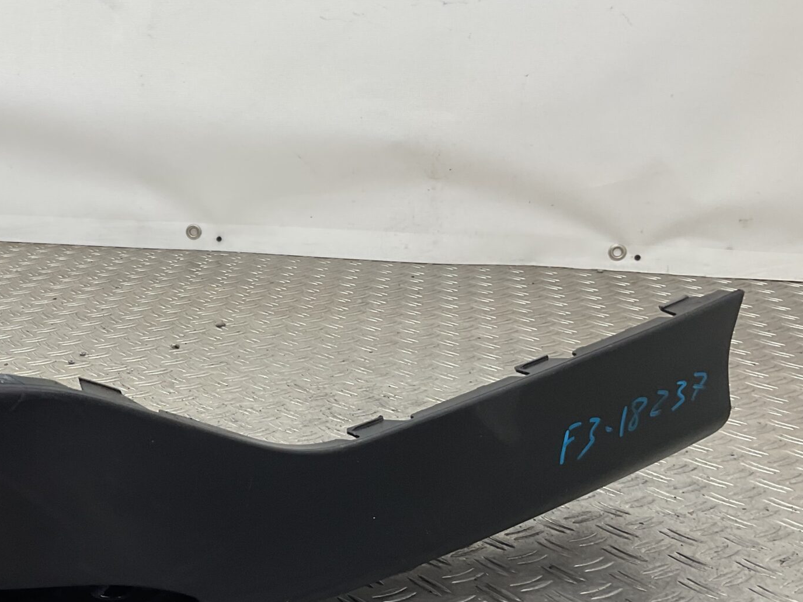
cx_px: 95
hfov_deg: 33.8
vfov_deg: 27.0
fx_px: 1253
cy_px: 368
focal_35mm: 54
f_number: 1.8
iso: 25
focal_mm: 3
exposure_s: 1/100
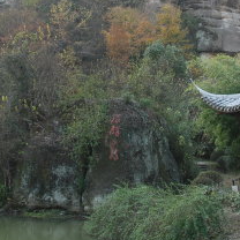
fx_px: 424
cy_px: 73
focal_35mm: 54
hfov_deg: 31.2
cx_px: 172
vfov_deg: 31.3
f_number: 5.6
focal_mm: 18
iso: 200
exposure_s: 1/125
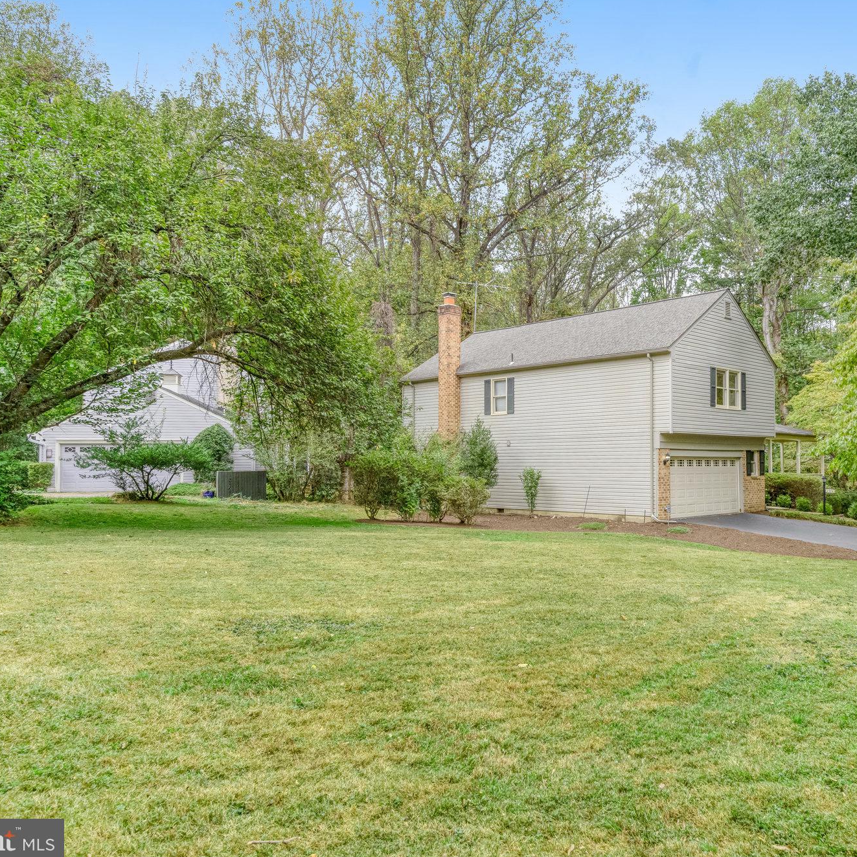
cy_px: 423
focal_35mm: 25
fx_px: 700
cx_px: 584
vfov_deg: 62.9
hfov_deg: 61.1
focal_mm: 19
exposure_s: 1/160
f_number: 8
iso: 400
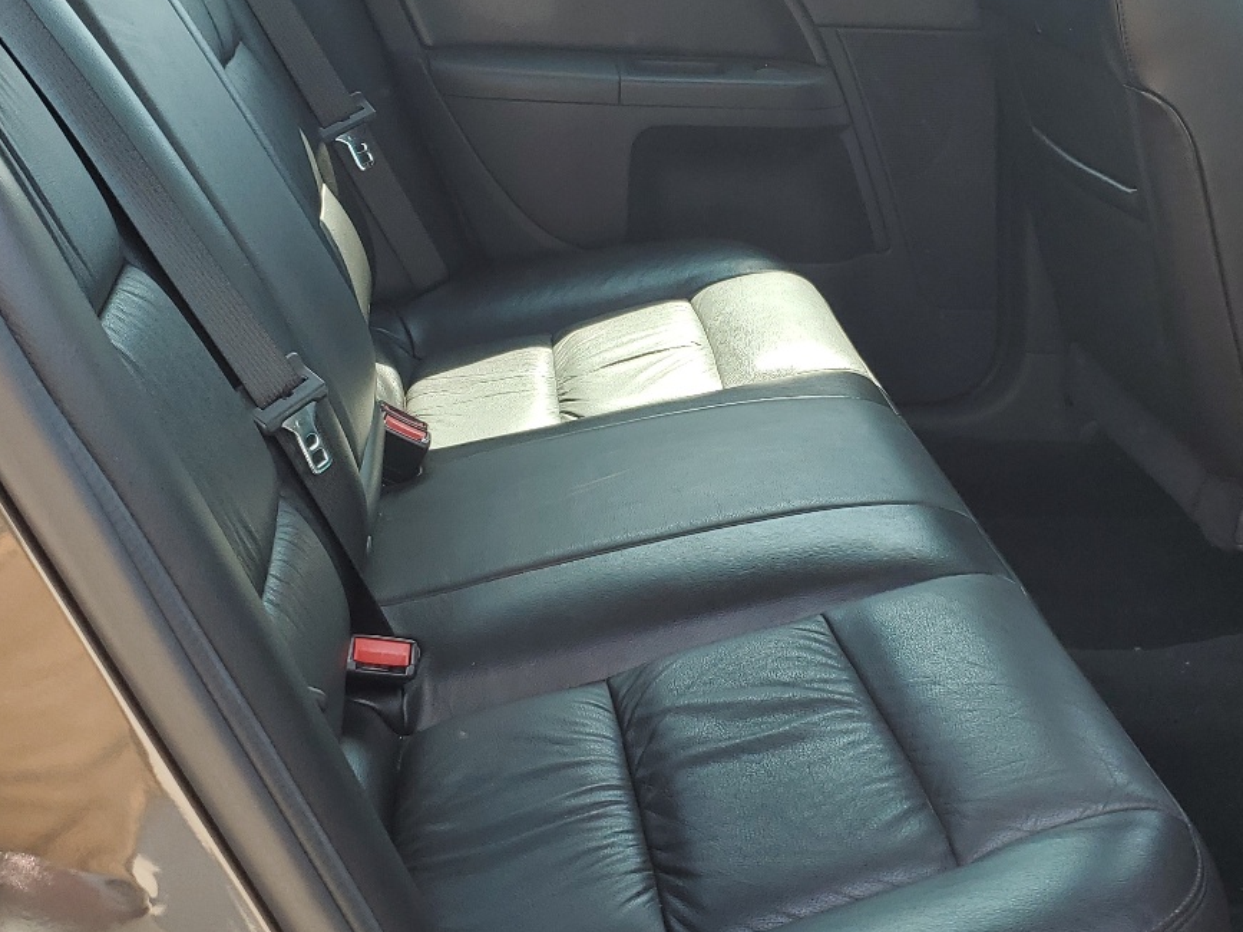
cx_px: 756
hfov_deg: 39.5
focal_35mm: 48
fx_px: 1723
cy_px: 397
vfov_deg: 30.2
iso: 50
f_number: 1.5
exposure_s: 1/238
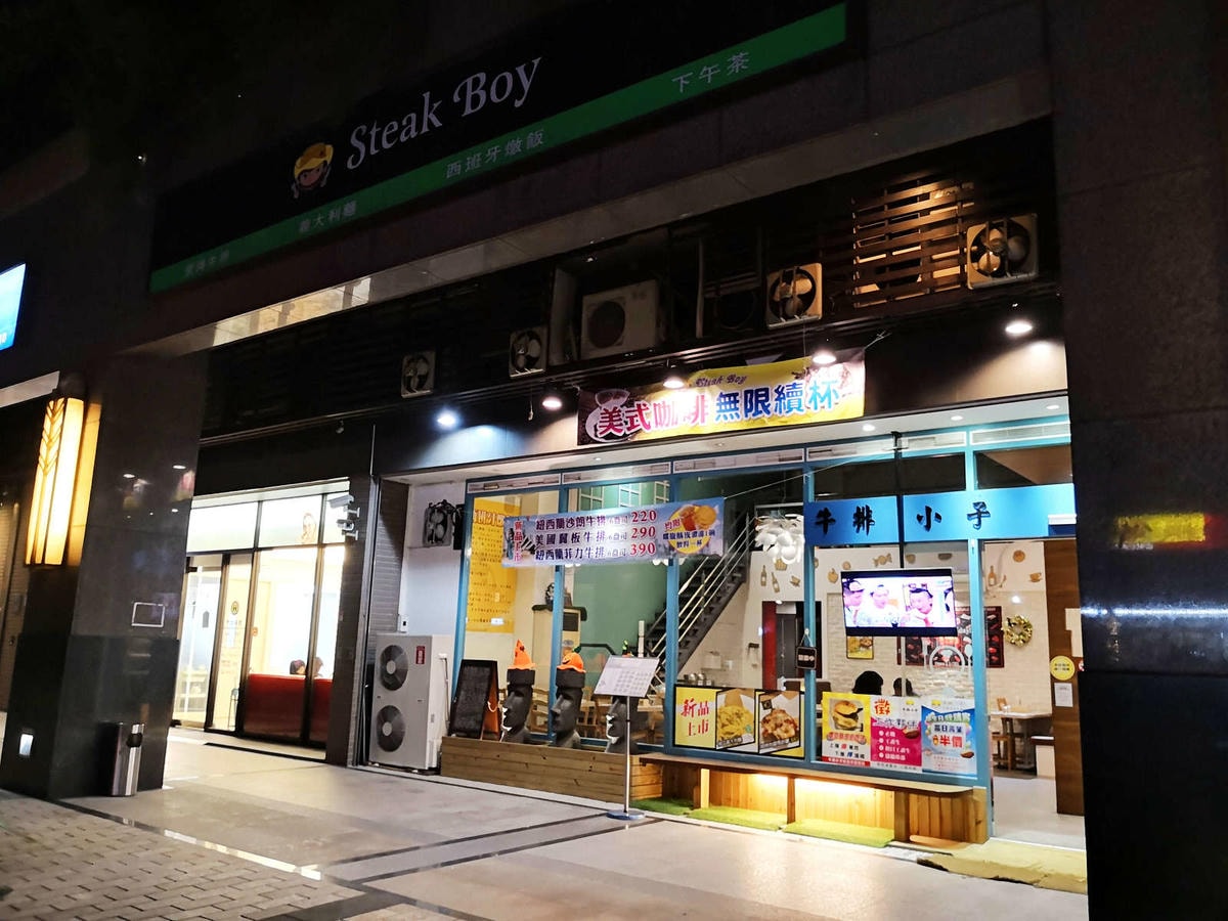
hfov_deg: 65.3
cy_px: 460
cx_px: 614
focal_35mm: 27
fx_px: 958
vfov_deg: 51.4
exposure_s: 1/20
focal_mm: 3.95
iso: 500
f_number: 1.6
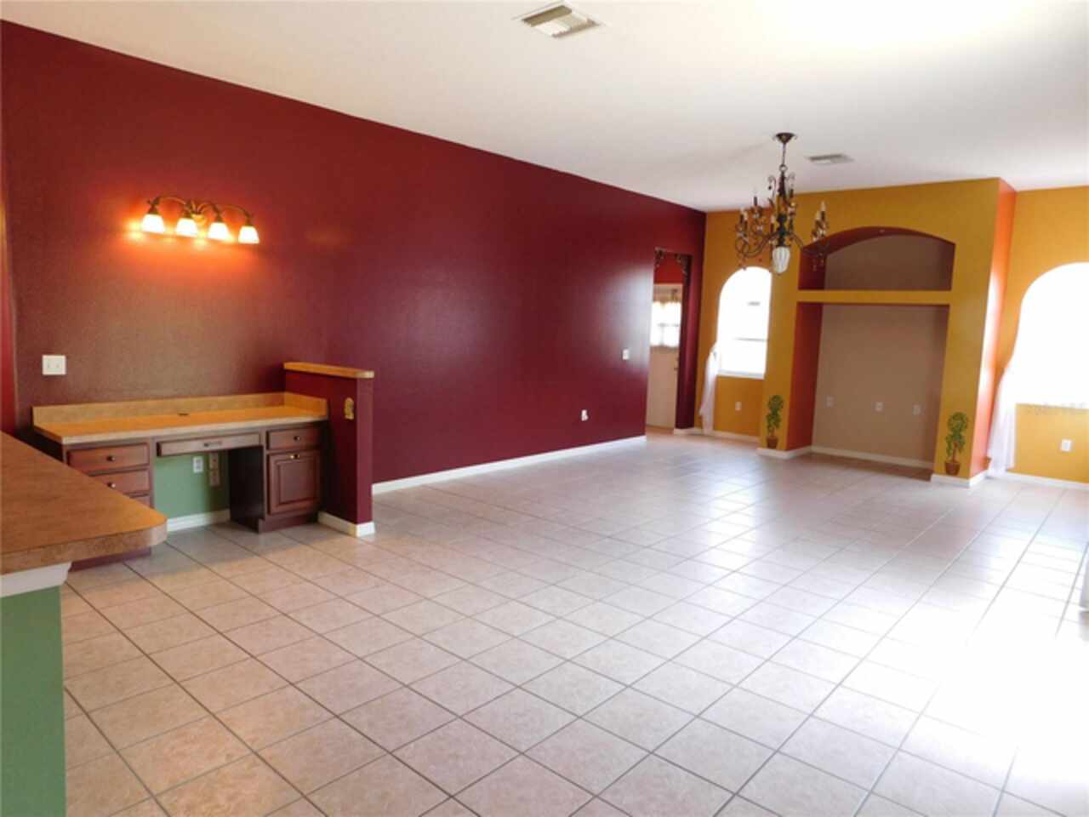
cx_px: 544
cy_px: 408
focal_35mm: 23
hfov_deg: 73.9
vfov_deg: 58.9
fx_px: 724
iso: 180
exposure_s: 1/30
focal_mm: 4
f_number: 3
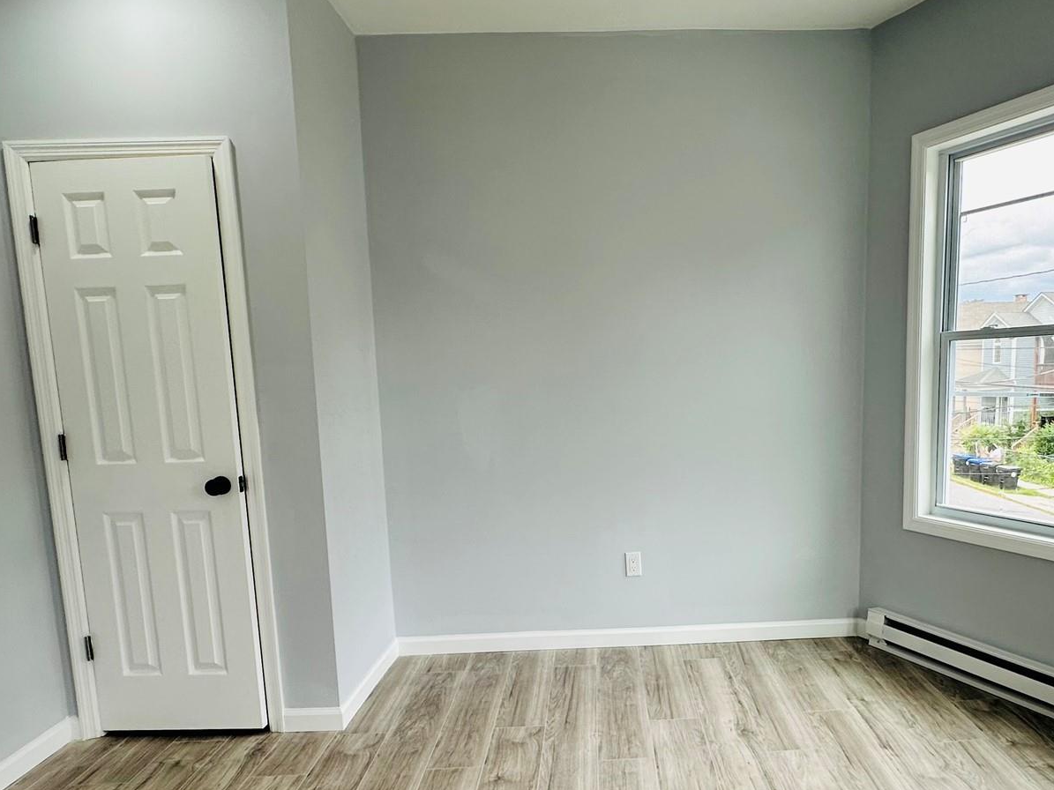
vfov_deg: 56.5
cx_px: 632
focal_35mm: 24
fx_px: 731
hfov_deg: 70.9
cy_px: 461
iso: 50
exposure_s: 1/120
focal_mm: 2.22
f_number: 2.2
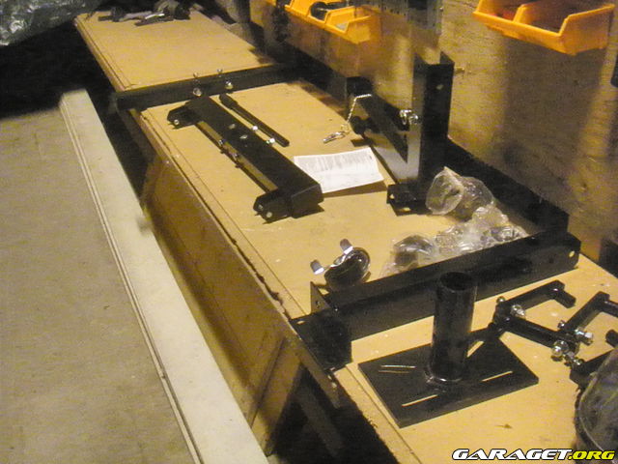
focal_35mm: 38
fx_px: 678
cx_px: 309
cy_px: 232
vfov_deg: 37.7
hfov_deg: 49.0
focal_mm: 6.7
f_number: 3.5
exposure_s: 1/10
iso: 3200
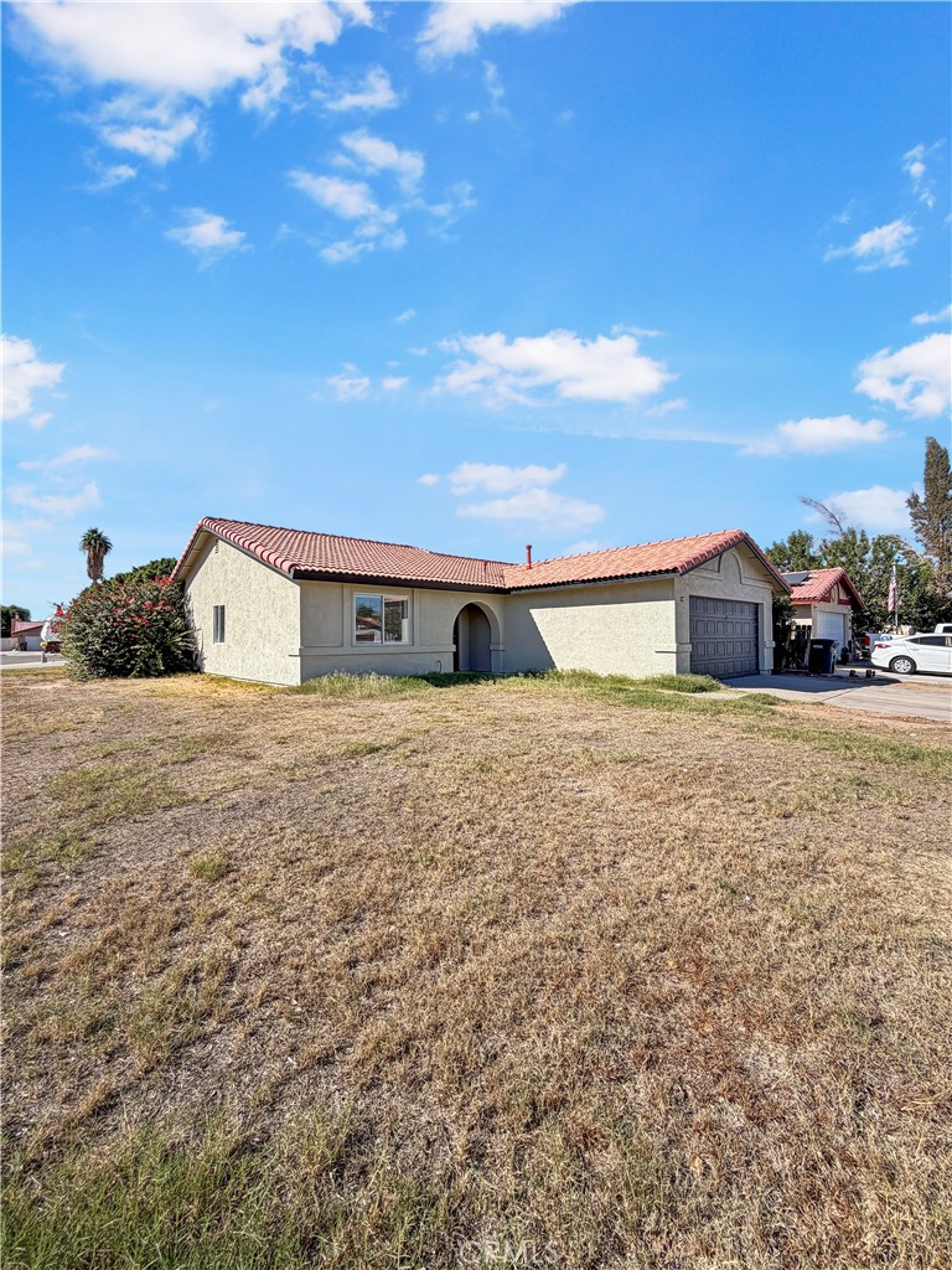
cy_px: 635
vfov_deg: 102.1
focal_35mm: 14
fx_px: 513
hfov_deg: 85.7
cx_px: 476
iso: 20
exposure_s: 1/950
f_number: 2.2
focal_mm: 2.22
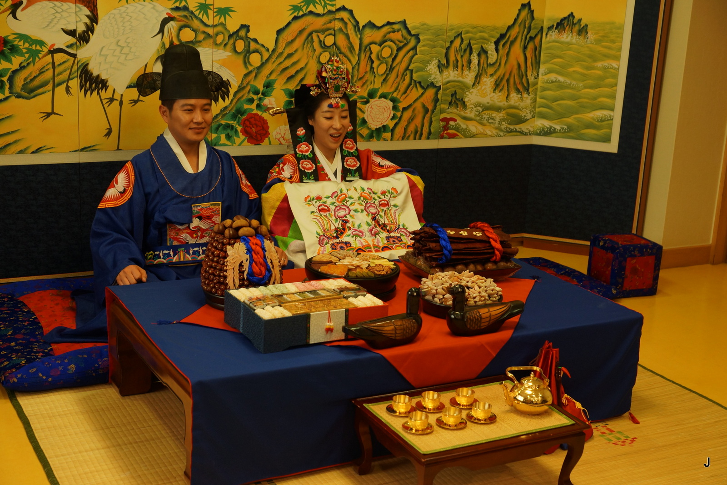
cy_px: 242
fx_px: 1060
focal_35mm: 52
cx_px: 364
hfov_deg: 37.8
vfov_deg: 25.8
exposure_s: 1/60
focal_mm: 35
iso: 320
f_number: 4
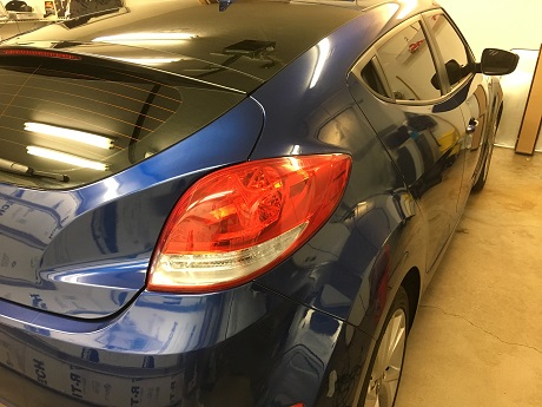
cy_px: 204
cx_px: 271
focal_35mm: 29
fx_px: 454
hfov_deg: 61.7
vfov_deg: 48.2
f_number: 2.2
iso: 160
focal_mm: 4.15
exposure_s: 1/30
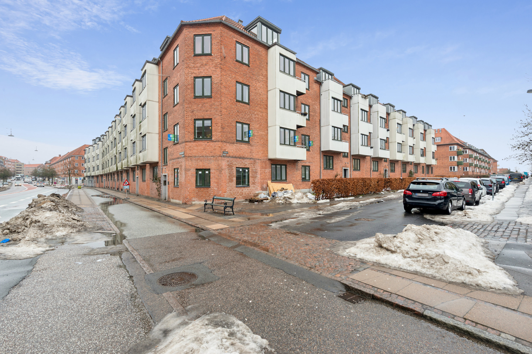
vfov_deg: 73.7
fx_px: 236
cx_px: 266
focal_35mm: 16
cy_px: 177
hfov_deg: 96.7
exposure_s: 1/50
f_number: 10
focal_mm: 16
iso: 200
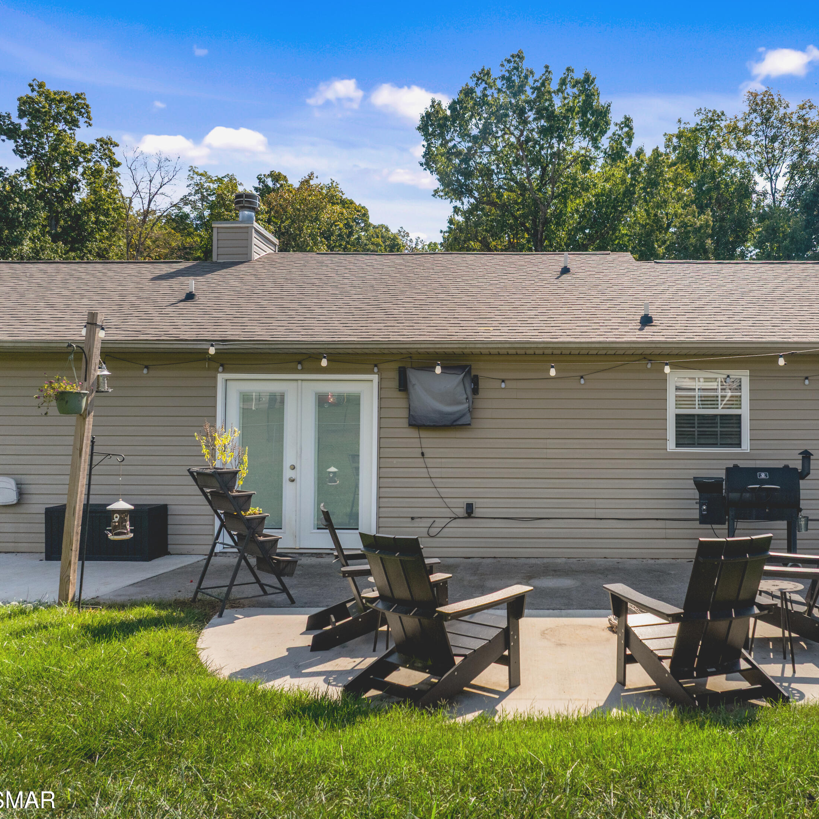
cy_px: 419
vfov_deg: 55.6
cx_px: 530
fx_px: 776
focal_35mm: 29
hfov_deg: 54.7
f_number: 2.8
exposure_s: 1/2500
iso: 260
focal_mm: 12.29
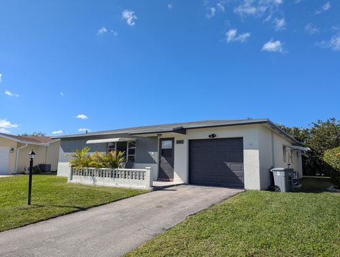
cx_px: 170
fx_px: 236
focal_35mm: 24
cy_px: 128
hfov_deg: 71.5
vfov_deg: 57.0
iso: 42
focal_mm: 6.81
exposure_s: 1/2137
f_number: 1.85
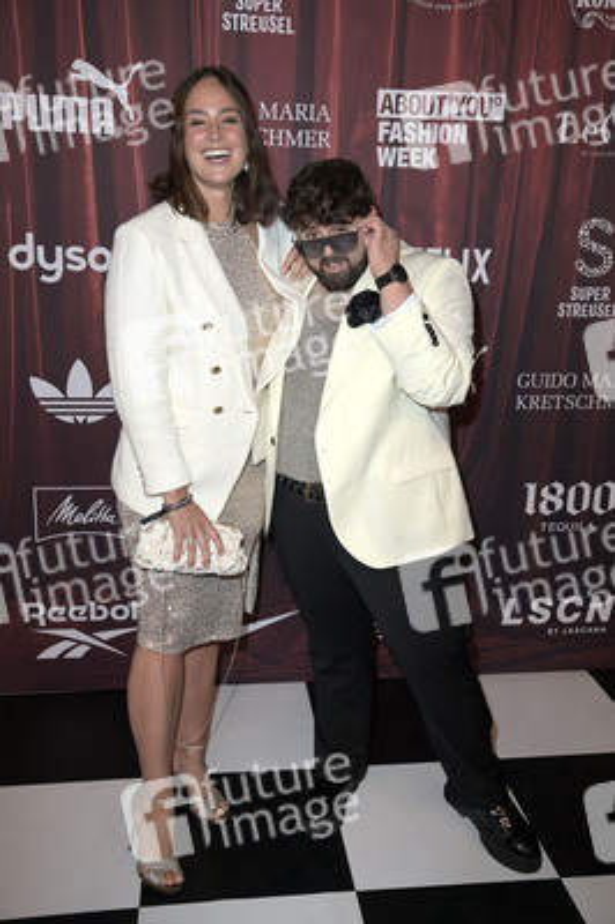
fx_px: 898
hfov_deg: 37.8
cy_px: 462
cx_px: 308
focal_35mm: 35
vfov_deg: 54.5
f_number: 5.6
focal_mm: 35
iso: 800
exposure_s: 1/250
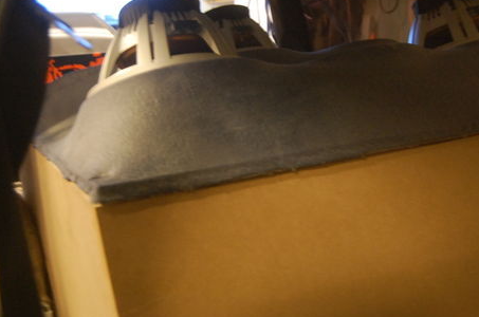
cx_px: 266
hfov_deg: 40.6
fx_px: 647
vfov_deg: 27.4
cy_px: 115
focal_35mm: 49
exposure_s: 1/8
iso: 1250
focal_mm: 23
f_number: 3.8
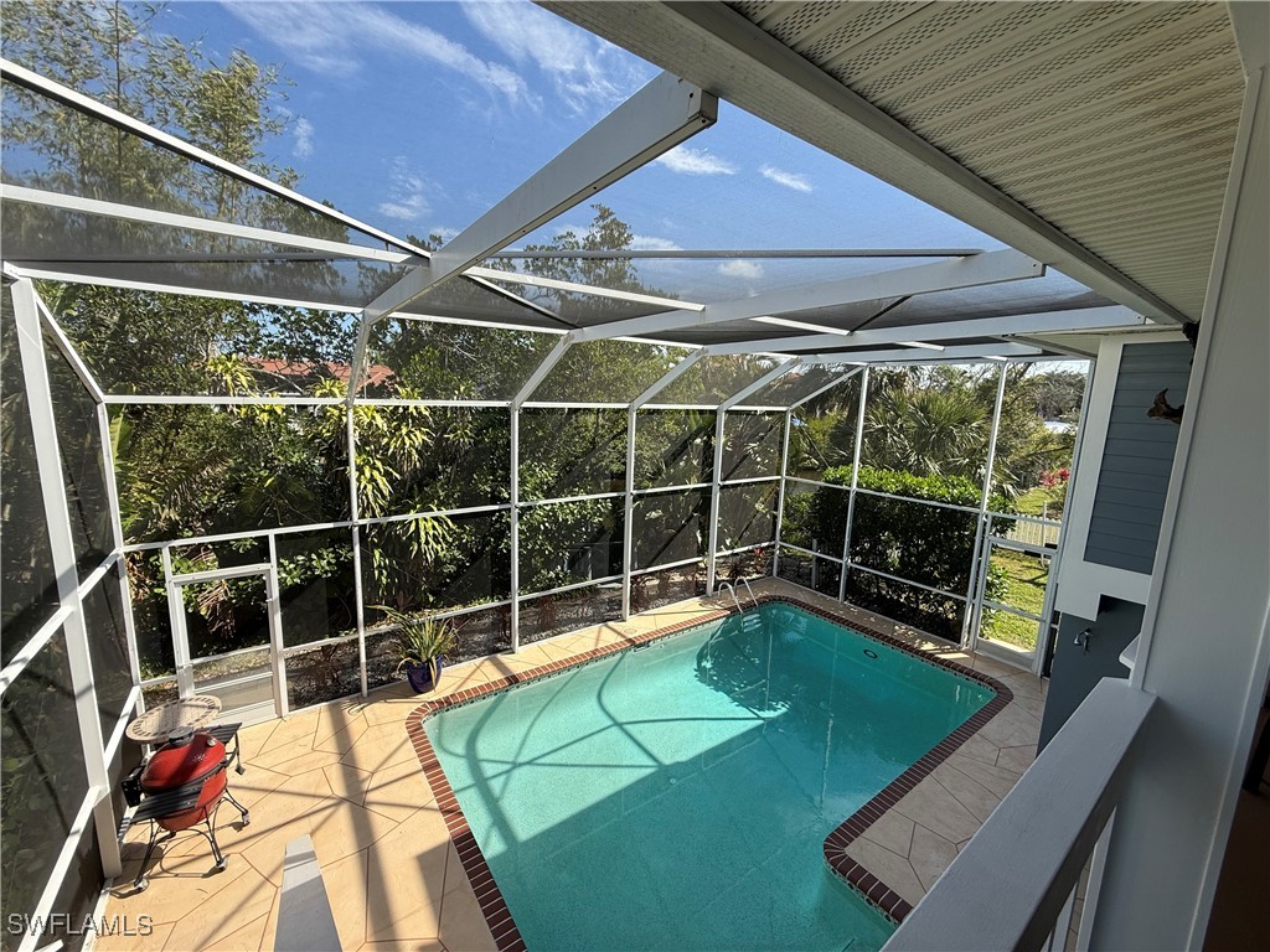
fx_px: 514
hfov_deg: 102.1
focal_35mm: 14
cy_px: 476
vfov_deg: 85.7
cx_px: 635
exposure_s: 1/590
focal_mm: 2.22
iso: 50
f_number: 2.2
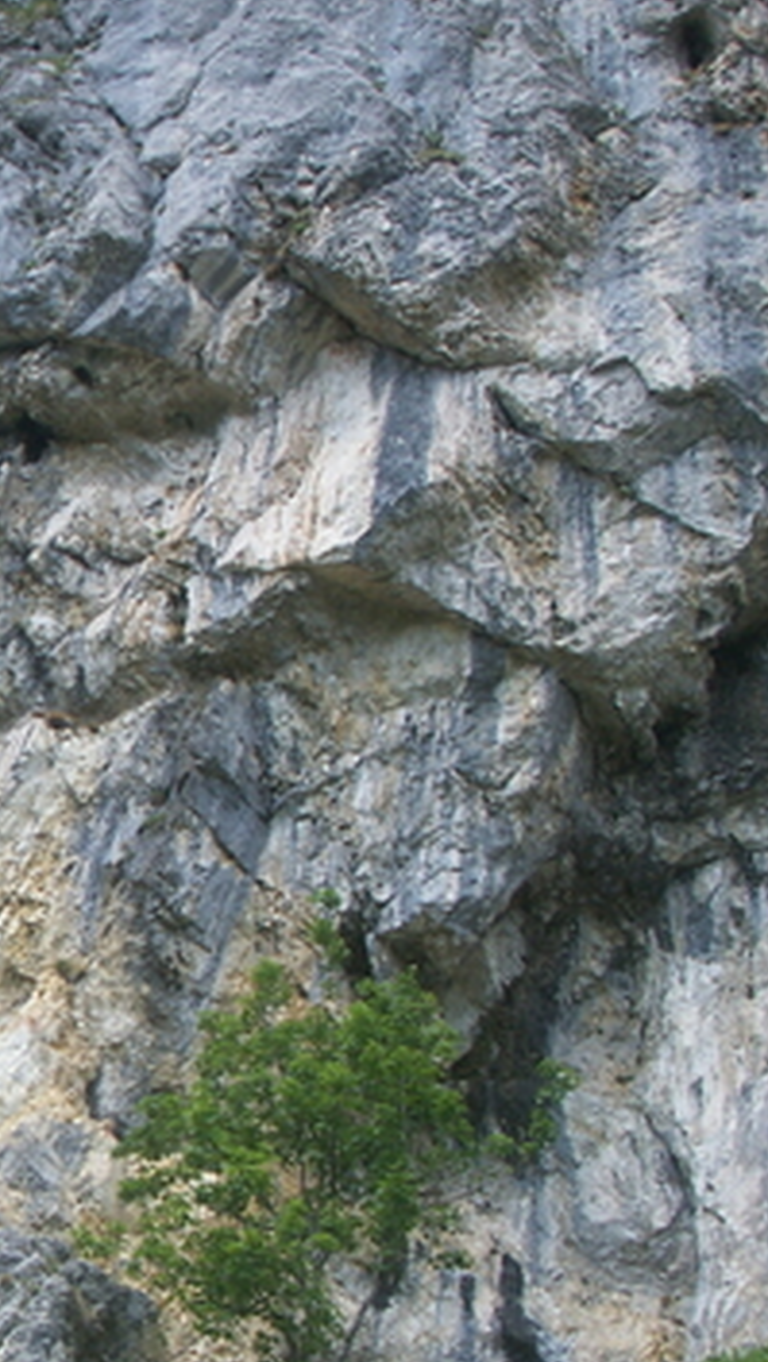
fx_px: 2638
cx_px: -421
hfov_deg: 15.2
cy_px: 876
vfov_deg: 28.8
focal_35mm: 73
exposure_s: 1/200
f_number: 3.5
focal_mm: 7.7
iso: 50
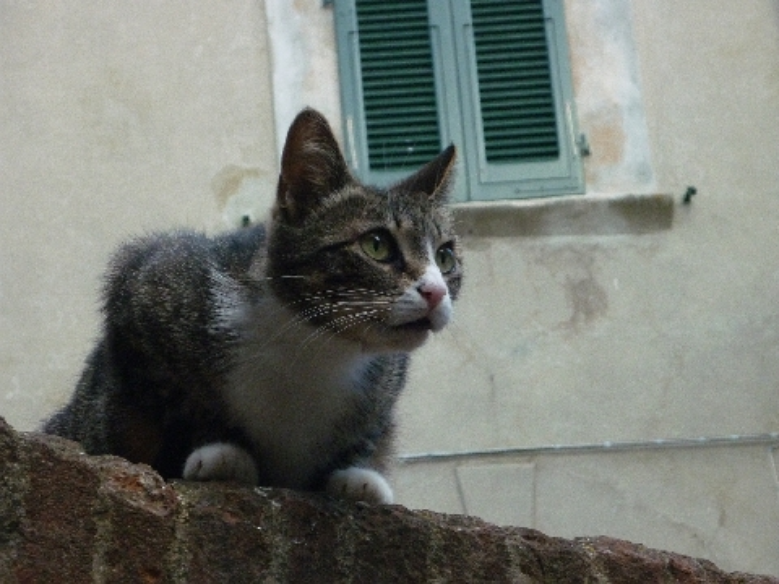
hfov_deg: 14.9
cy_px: 292
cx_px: 390
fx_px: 2971
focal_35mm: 132
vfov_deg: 11.2
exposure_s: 1/80
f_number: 5.9
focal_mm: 22
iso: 400
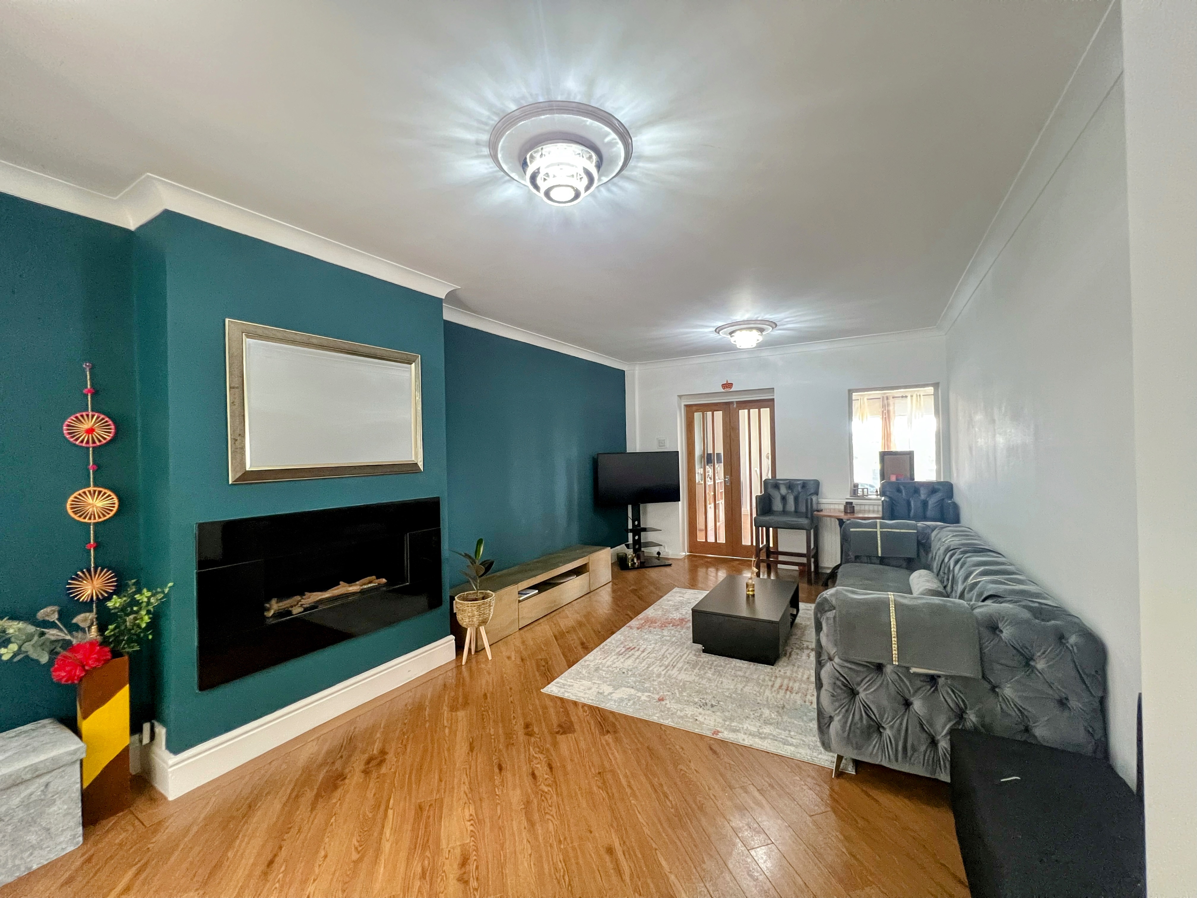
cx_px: 598
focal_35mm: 13
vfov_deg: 89.9
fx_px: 450
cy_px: 449
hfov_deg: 106.2
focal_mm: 1.57
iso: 400
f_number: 1.8
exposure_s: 1/50
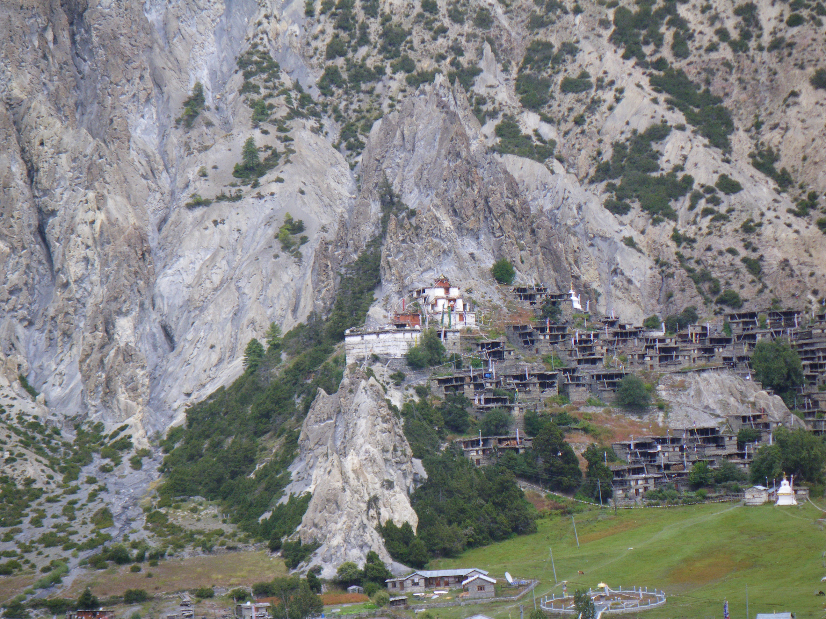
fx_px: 3341
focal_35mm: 140
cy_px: 310
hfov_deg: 14.1
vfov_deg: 10.6
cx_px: 413
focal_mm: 25
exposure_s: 1/250
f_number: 5.5
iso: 125
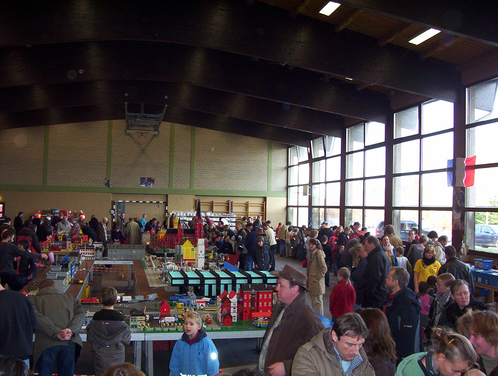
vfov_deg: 33.7
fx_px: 620
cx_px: 249
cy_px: 188
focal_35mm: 43
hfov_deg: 43.8
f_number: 2.73
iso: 140
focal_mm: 5.77
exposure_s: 1/76.8
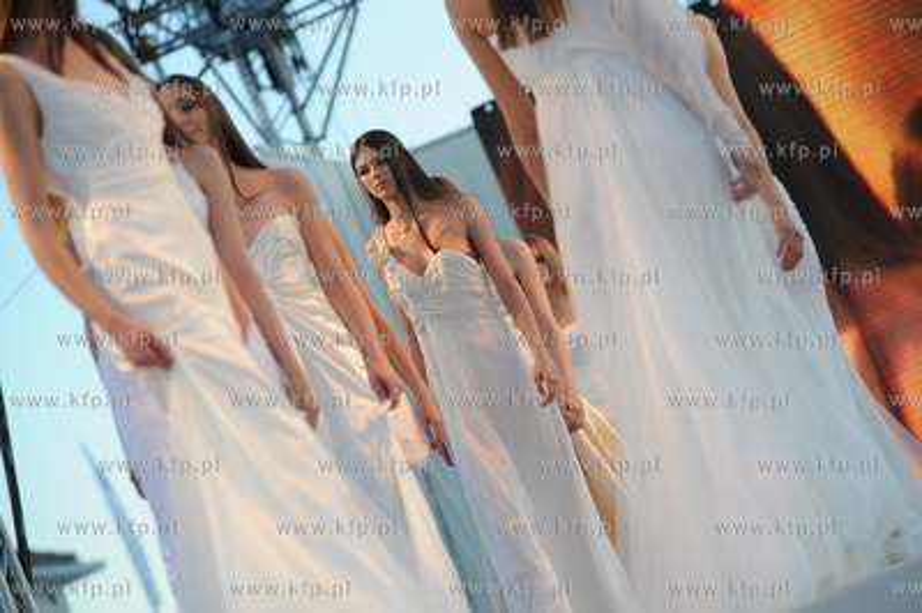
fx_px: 3199
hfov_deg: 16.4
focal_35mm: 125
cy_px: 306
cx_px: 461
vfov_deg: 10.9
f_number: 4
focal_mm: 125
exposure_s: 1/800
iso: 400
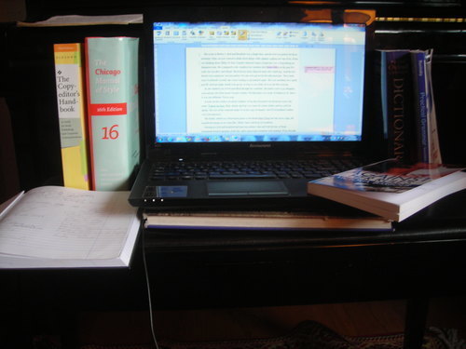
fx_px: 512
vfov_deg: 37.7
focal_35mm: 38
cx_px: 233
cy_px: 174
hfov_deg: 49.0
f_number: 3.2
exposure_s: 1/3.9
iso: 117
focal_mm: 6.3
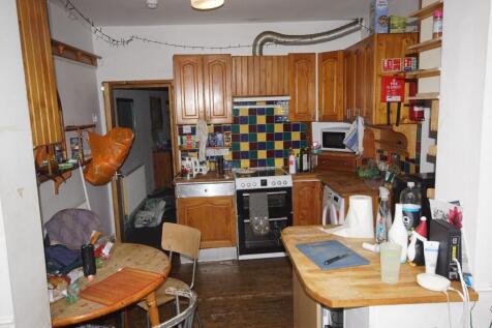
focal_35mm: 30
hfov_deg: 61.9
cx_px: 246
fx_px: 410
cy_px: 164
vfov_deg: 43.6
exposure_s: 1/125
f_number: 5.6
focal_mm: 20
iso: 800
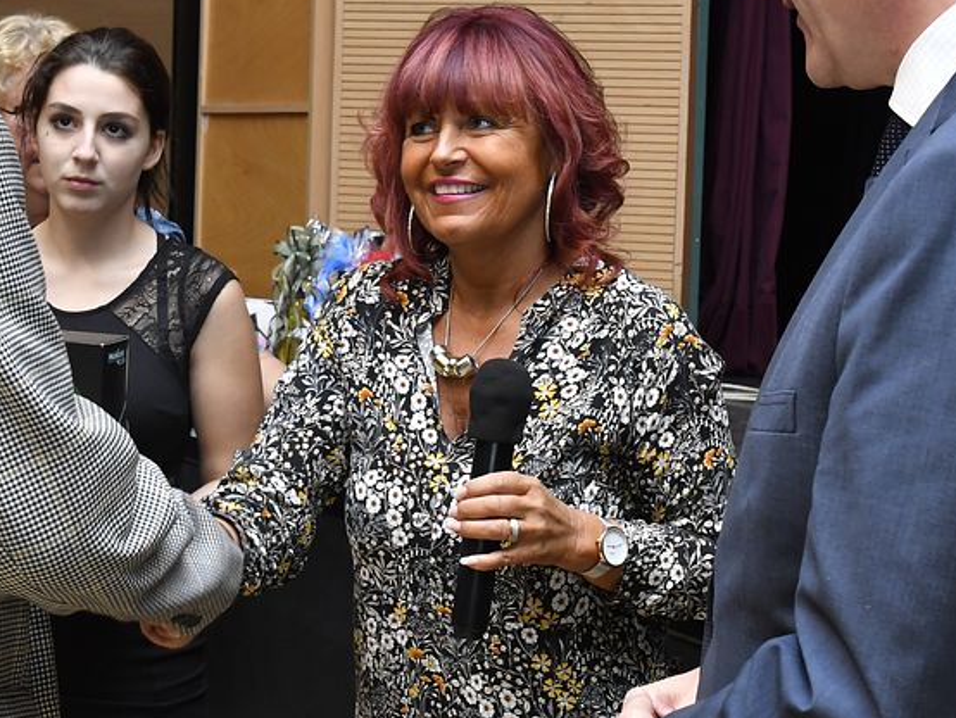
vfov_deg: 18.9
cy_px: 276
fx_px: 2156
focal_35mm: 78
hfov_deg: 25.0
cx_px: 388
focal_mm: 25
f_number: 6.3
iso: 1600
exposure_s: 1/160
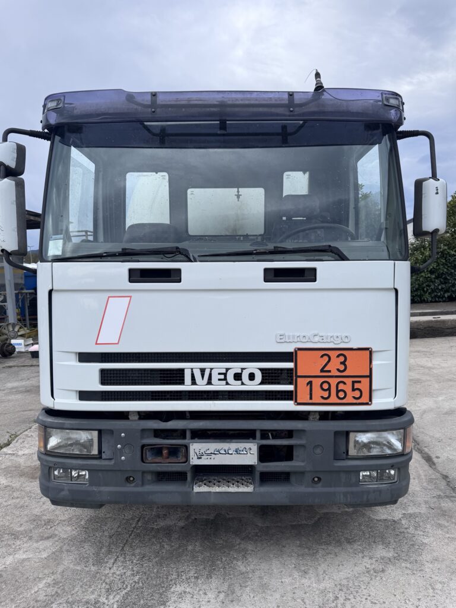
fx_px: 422
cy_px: 304
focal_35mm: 24
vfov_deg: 71.6
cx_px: 228
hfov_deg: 56.8
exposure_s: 1/1980
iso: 80
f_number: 1.78
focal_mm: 6.76
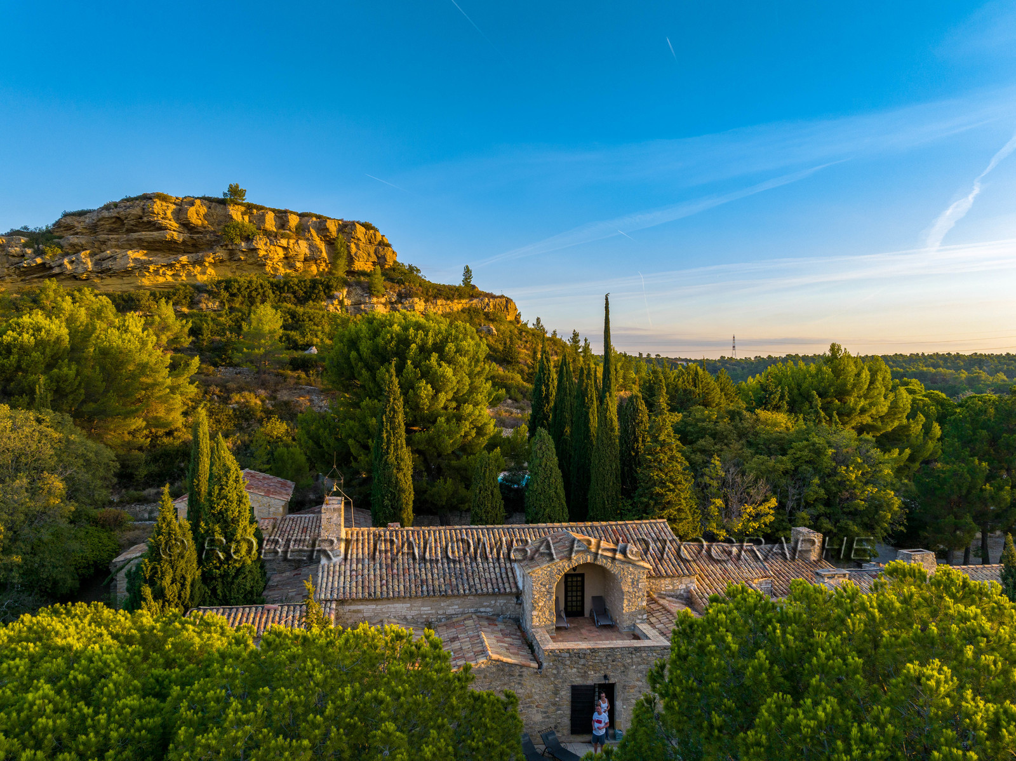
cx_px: 508
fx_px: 704
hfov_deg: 71.6
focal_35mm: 24
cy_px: 380
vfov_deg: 56.8
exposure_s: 1/80
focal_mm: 12.3
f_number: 6.3
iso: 100
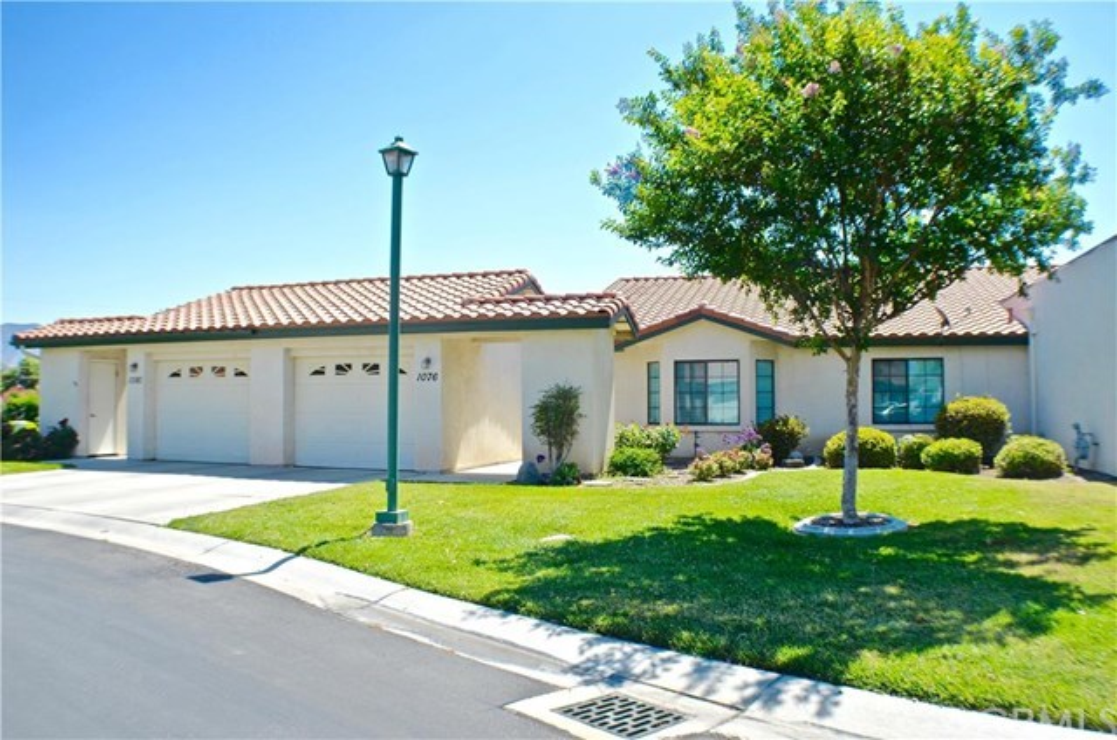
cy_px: 370
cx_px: 558
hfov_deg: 57.3
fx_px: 1022
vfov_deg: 39.8
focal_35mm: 33
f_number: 8
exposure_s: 1/250
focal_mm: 22
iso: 140
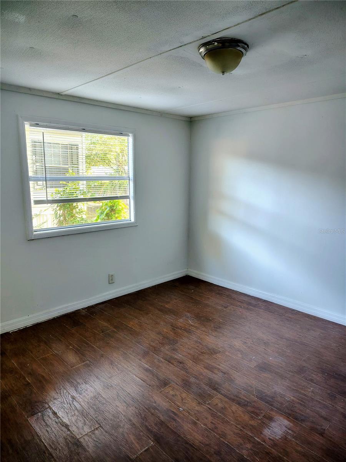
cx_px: 173
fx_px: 320
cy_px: 231
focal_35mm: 24
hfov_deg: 56.8
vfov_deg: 71.6
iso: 632
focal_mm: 5.56
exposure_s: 1/60
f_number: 1.8
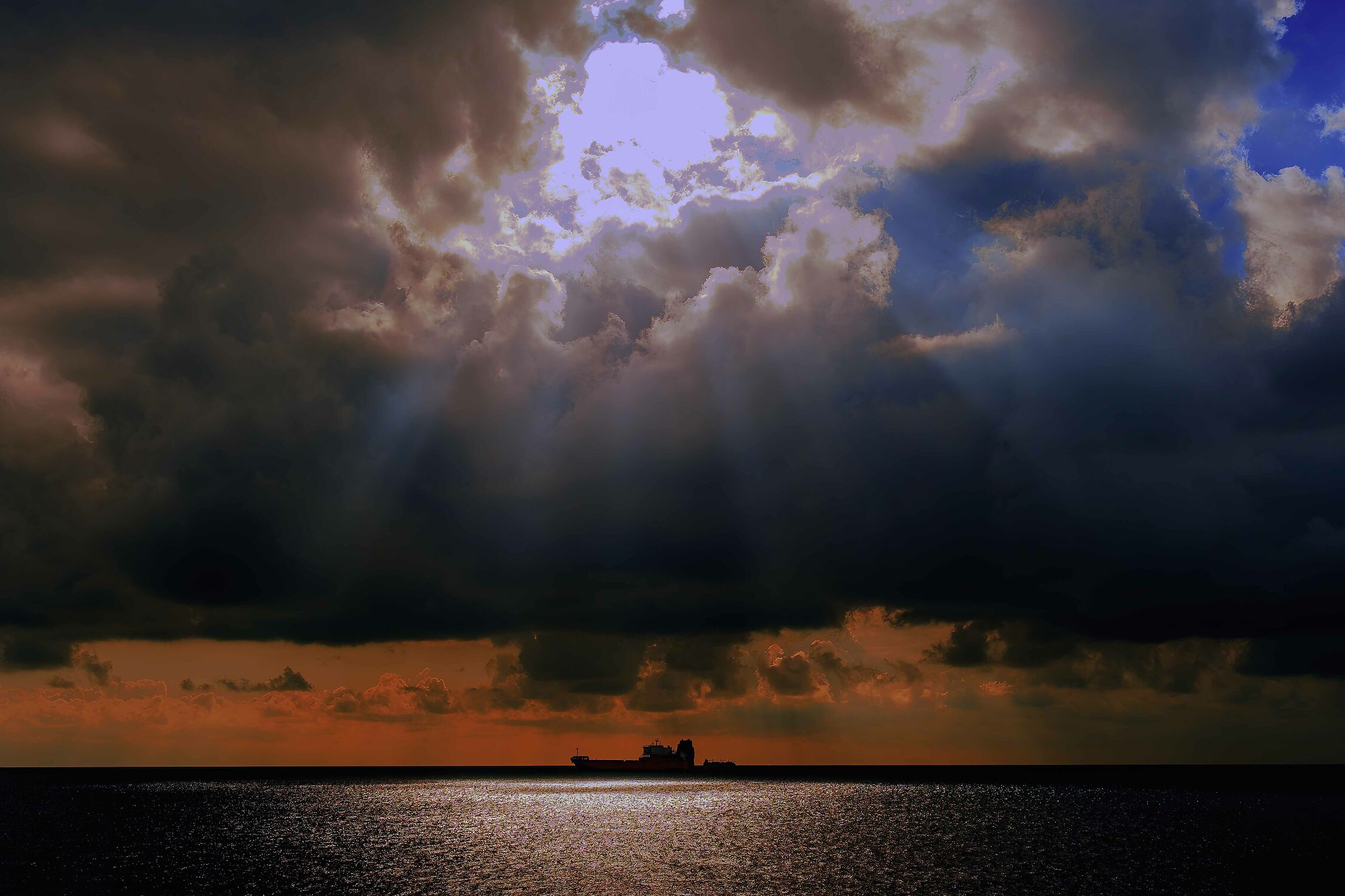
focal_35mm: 37
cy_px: 439
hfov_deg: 51.9
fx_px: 1382
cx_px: 677
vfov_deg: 35.9
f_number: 5.6
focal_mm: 23
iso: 160
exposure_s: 1/1500
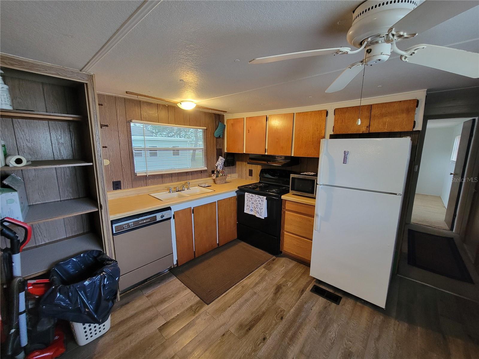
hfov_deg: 106.2
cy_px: 180
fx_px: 180
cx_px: 240
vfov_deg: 89.9
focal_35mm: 13
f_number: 2.2
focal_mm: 2.2
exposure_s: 1/30
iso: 400
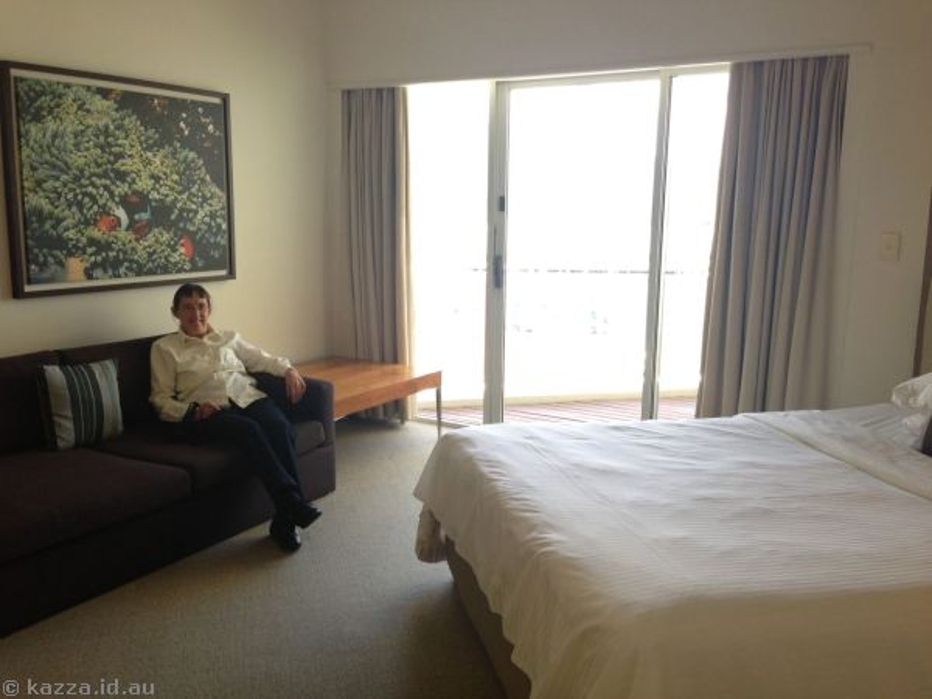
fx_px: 888
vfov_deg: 42.9
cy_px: 350
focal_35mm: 33
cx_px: 466
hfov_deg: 55.4
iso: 64
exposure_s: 1/40
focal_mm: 4.13
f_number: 2.4
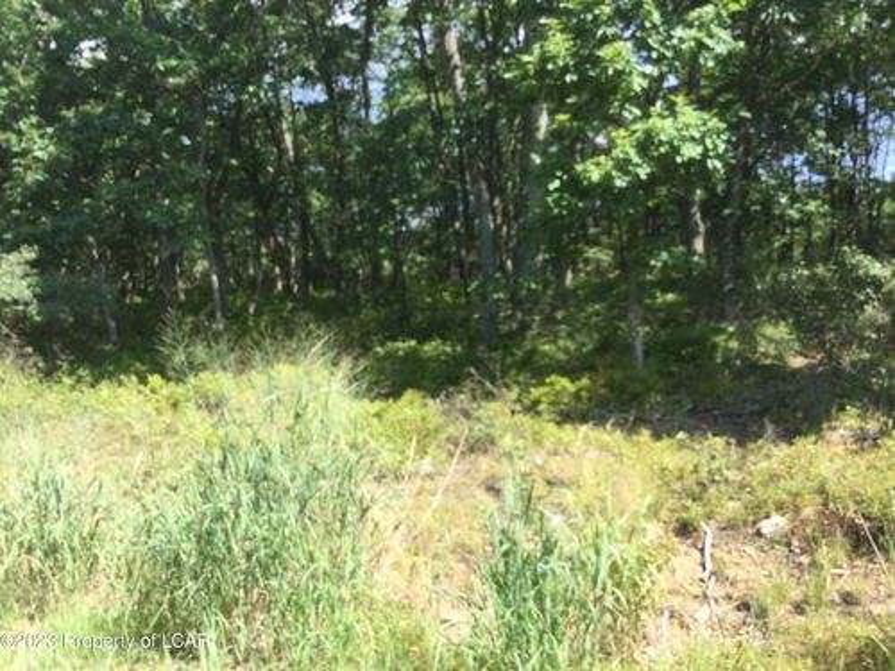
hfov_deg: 58.4
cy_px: 336
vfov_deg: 45.4
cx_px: 448
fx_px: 802
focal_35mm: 31
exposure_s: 1/360
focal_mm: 3.3
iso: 25
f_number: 2.4
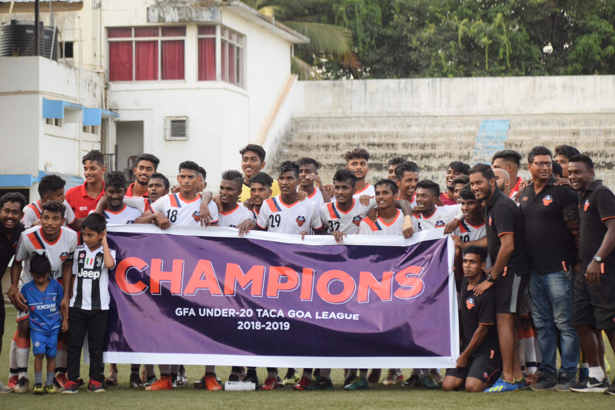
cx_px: 308
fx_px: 2050
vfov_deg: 11.4
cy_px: 205
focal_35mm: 120
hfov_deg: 17.1
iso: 400
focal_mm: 80
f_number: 4.8
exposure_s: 1/250
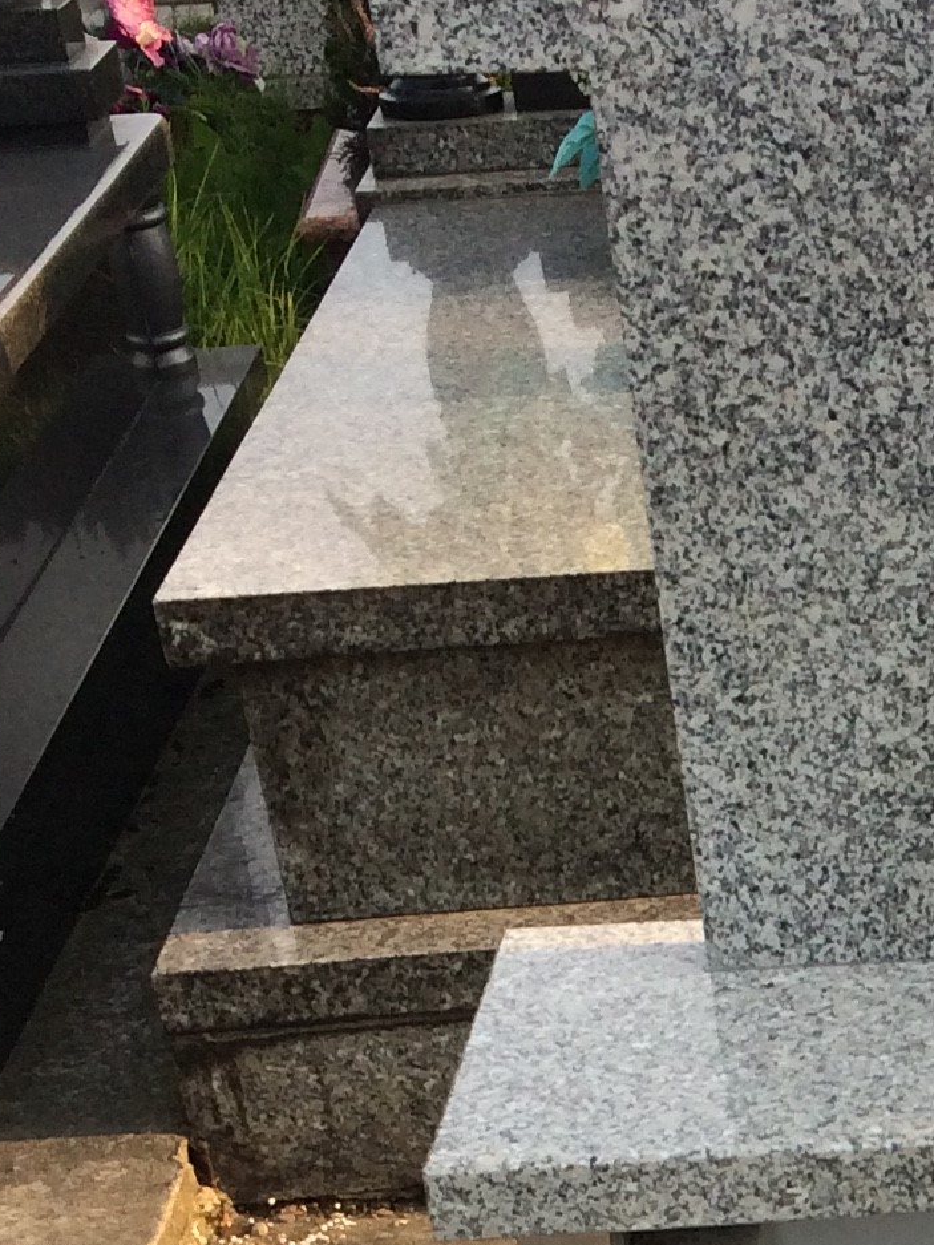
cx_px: 1479
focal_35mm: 101
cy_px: 1584
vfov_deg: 18.2
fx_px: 3633
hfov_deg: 13.6
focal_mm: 4.15
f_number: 2.2
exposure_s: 1/595
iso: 32
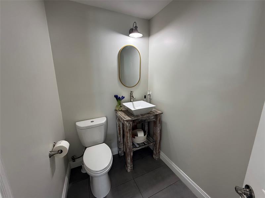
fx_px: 107
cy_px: 99
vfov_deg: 85.7
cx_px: 132
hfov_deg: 102.1
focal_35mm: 14
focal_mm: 2.22
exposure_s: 1/120
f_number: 2.2
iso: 200
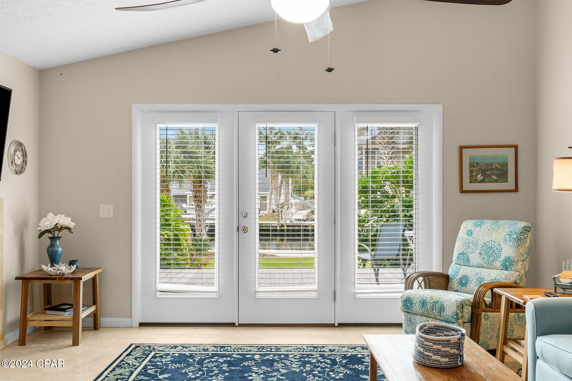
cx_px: 286
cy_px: 190
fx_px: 572
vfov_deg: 36.8
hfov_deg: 53.1
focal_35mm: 36
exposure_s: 1/5
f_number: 9
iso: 400
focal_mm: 24
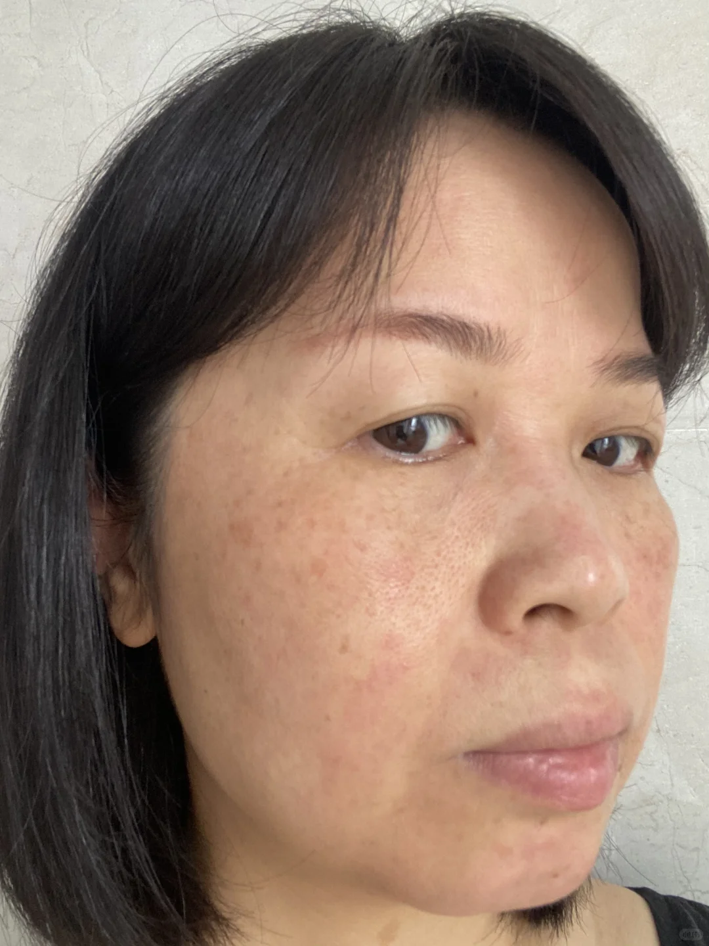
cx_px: 354
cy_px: 473
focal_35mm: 30
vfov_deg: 60.0
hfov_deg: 46.8
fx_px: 819
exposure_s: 1/60
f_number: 2.2
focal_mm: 2.71
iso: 125
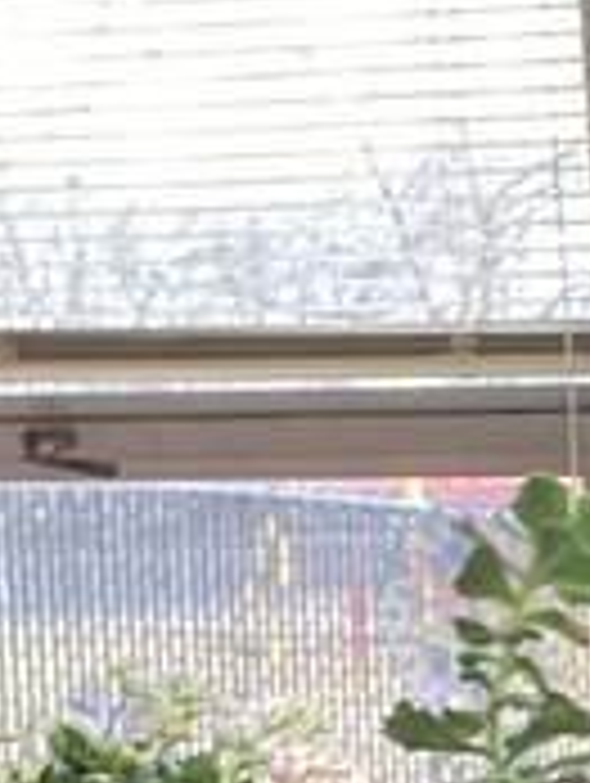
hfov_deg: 8.3
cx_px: 1711
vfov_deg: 11.8
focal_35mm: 153
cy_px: 1449
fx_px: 3469
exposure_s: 1/120
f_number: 1.8
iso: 64
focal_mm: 4.25
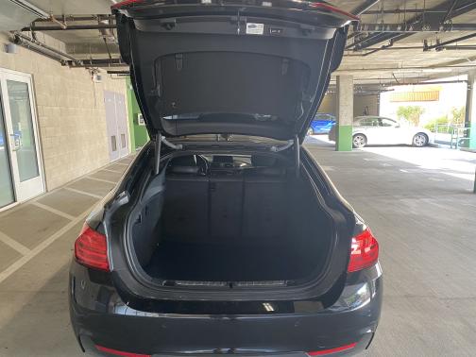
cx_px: 238
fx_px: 358
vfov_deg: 53.1
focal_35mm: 26
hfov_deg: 67.3
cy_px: 178
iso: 125
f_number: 1.8
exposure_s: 1/60
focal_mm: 4.25
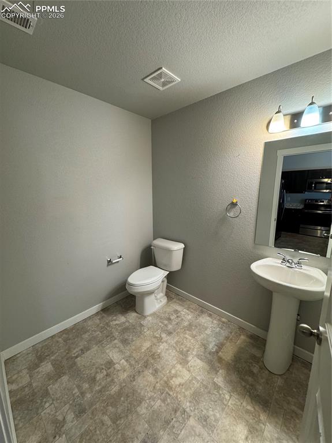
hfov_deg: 85.6
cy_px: 222
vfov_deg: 102.1
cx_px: 166
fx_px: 179
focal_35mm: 14
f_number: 2.2
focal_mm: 2.22
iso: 200
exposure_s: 1/60
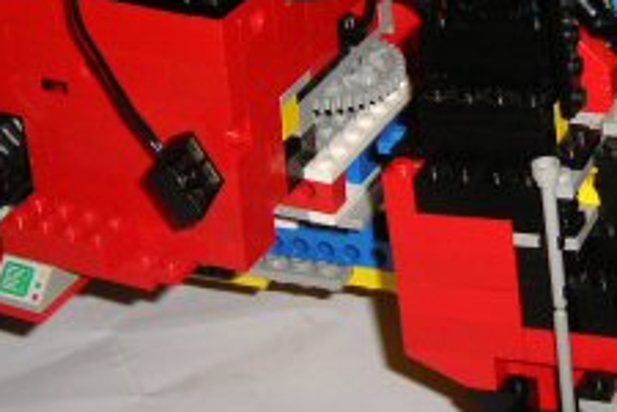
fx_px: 1714
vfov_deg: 13.5
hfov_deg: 20.2
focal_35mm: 100
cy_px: 22
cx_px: 502
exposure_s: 1/60
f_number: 2.8
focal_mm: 60
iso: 100
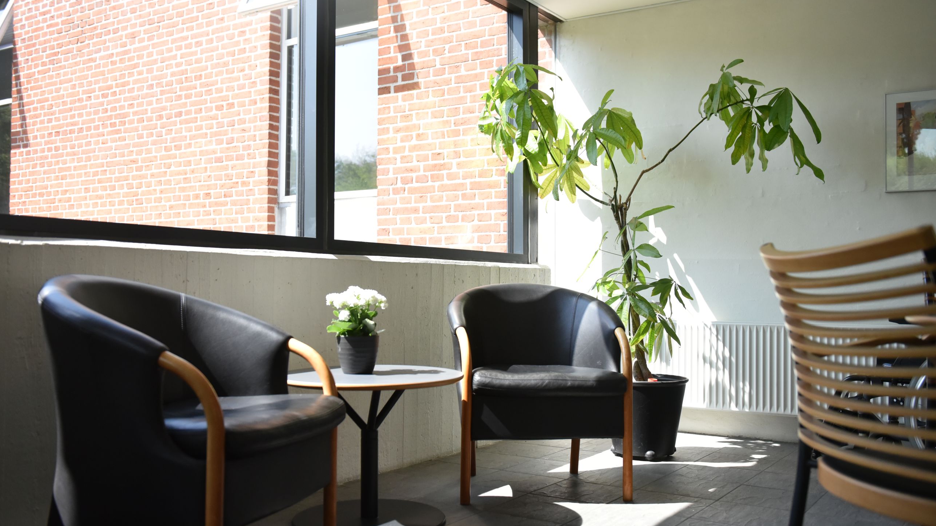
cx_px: 468
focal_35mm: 34
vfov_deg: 34.7
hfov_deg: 58.0
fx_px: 844
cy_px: 273
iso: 2500
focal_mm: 32
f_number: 3.2
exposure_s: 1/4000
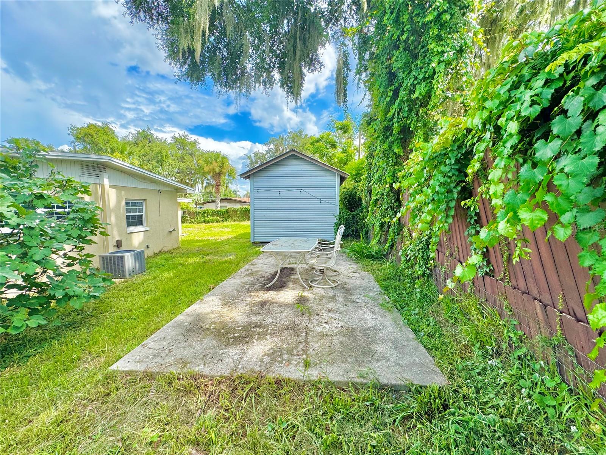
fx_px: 245
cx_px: 303
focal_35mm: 14
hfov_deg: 102.1
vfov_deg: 85.7
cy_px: 228
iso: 40
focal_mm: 2.22
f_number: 2.2
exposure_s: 1/522
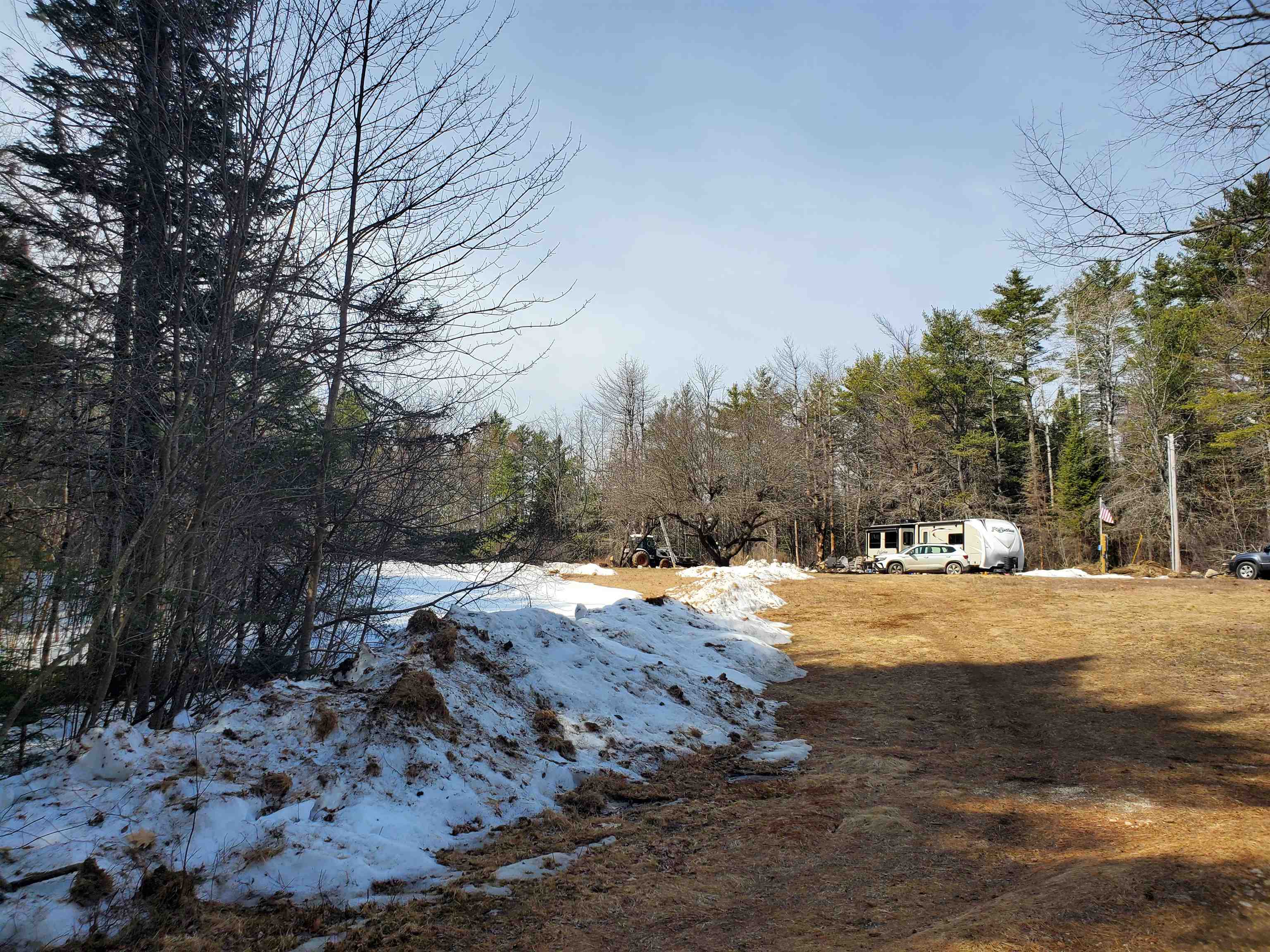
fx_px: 954
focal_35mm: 26
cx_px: 635
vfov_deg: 53.1
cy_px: 476
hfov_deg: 67.3
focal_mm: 4.3
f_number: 2.4
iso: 50
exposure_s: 1/1501
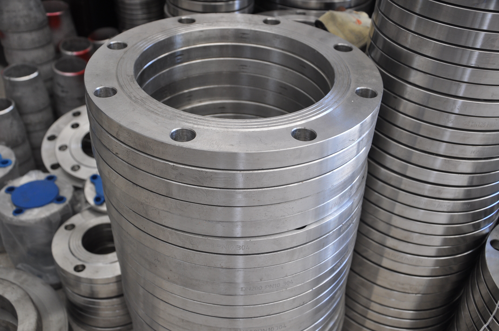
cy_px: 166
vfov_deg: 34.1
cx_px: 250
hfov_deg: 49.6
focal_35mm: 39
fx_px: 540
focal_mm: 26
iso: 400
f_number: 4
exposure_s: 1/60
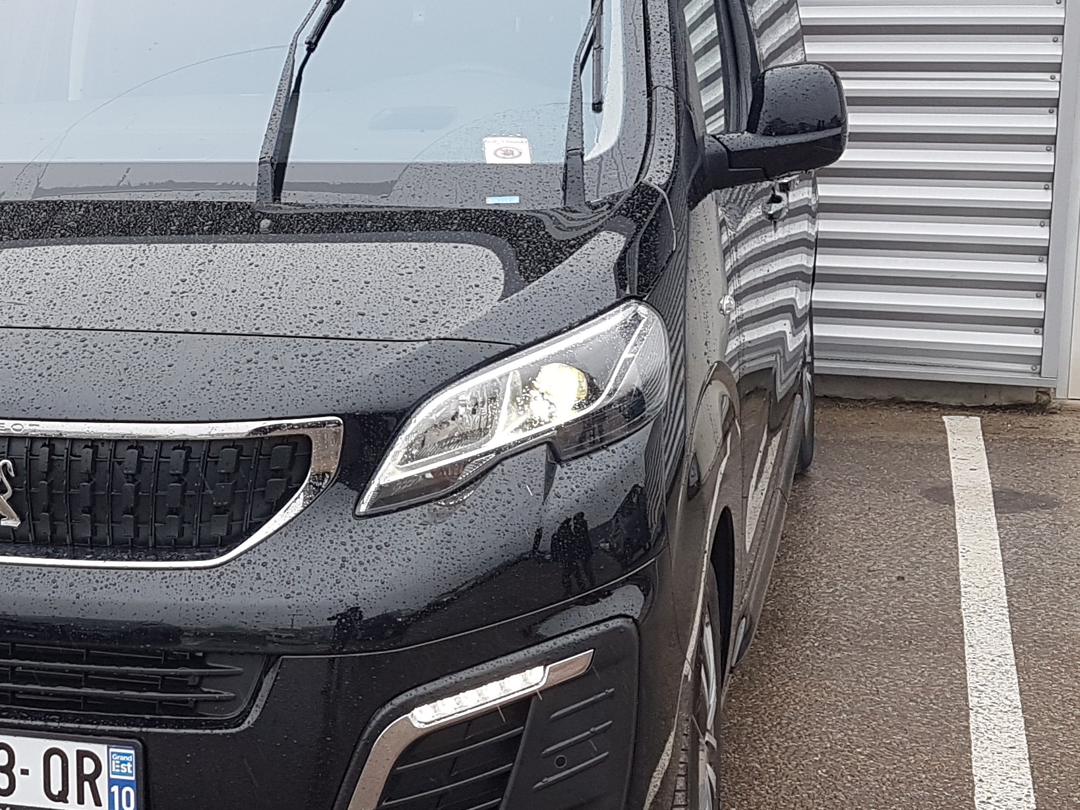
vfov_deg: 22.9
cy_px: 304
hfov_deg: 29.4
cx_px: 173
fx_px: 1997
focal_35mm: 64
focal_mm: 4.2
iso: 40
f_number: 1.7
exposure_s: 1/211
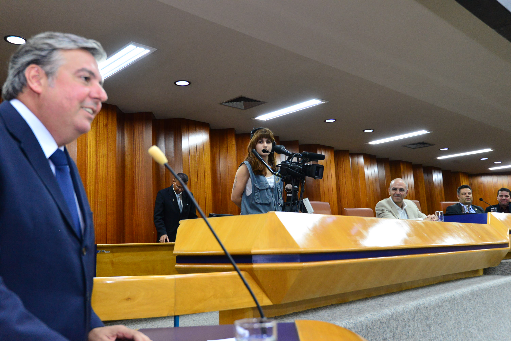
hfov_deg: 54.4
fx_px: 497
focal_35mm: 35
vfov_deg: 37.9
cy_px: 170
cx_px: 256
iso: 3200
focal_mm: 35
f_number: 4.5
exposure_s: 1/125
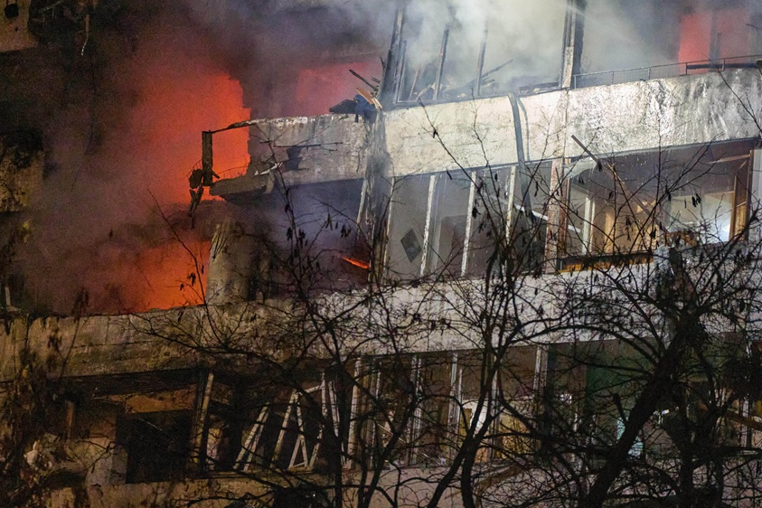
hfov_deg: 10.9
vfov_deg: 7.3
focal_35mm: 188
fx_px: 3979
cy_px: 92
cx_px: 273
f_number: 2.8
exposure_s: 1/100
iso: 12800
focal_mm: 114
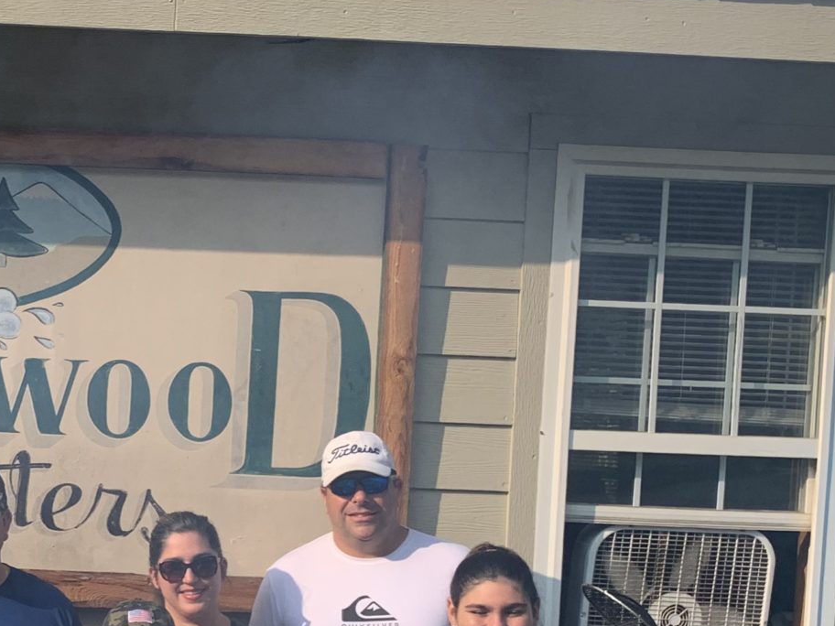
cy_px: 503
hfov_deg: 24.7
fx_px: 1761
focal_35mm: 73
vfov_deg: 19.9
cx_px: -97
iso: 25
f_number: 1.8
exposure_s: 1/1585
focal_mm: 4.25
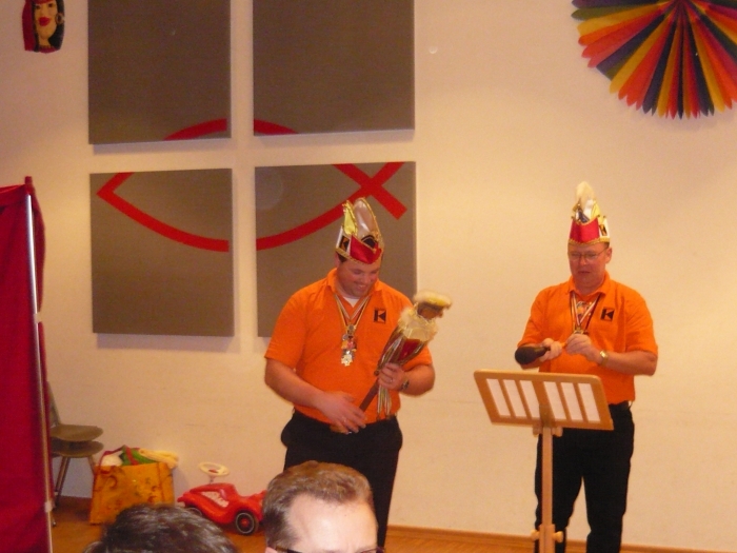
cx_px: 368
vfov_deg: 25.2
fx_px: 1235
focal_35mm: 58
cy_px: 276
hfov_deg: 33.2
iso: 400
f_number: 2.9
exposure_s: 1/30
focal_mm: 6
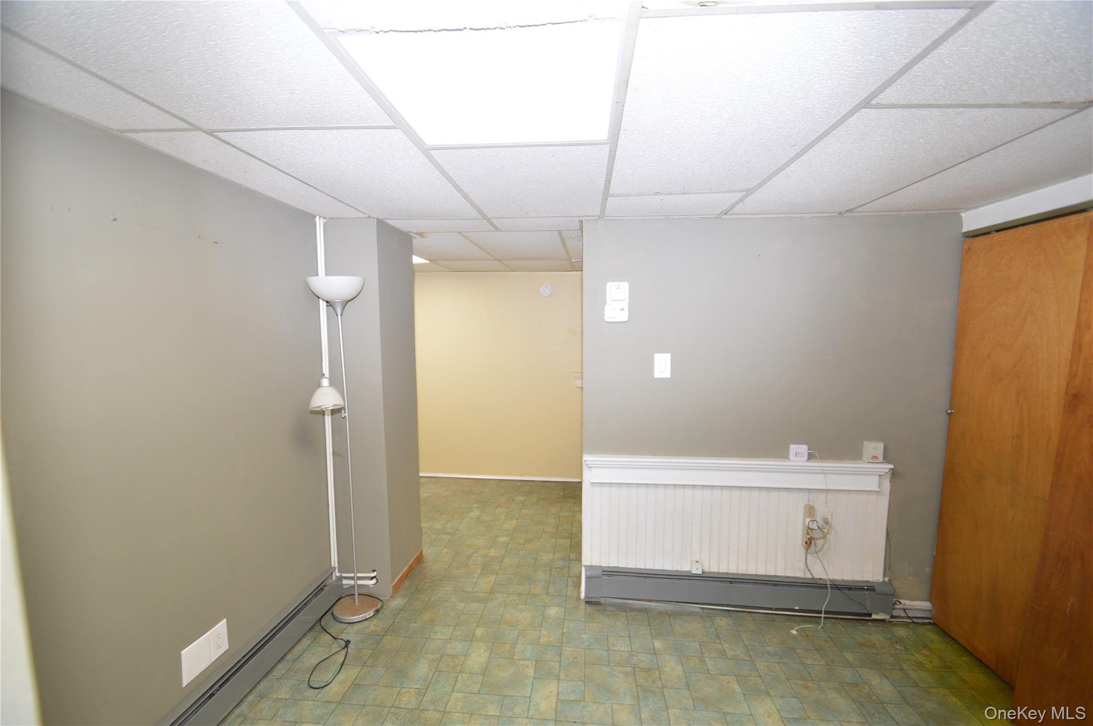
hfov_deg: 100.4
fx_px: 455
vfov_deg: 77.2
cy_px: 363
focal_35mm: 15
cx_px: 546
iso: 400
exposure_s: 1/60
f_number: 4
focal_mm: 10
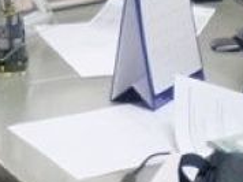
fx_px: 1262
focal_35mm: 180
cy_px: -270
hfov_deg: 10.8
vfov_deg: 7.6
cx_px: -51
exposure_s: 1/30
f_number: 2.5
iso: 160
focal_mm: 4.5
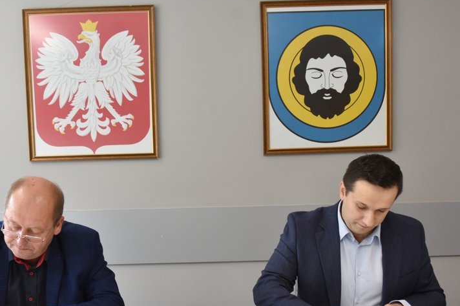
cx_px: 185
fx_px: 549
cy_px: 200
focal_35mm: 43
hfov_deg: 45.2
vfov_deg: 31.0
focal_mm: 20
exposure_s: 1/125
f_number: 6.3
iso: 800
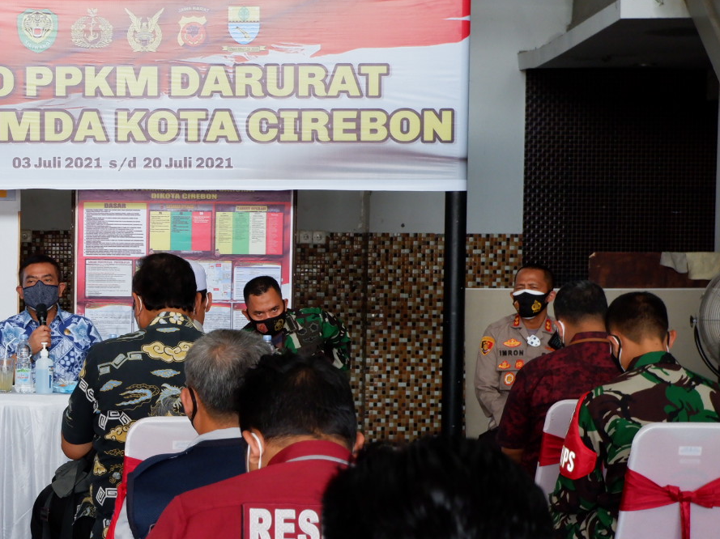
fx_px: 2038
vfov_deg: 15.0
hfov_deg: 19.5
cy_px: 410
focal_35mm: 98
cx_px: 6
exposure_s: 1/50
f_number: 5
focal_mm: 34.3
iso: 1000
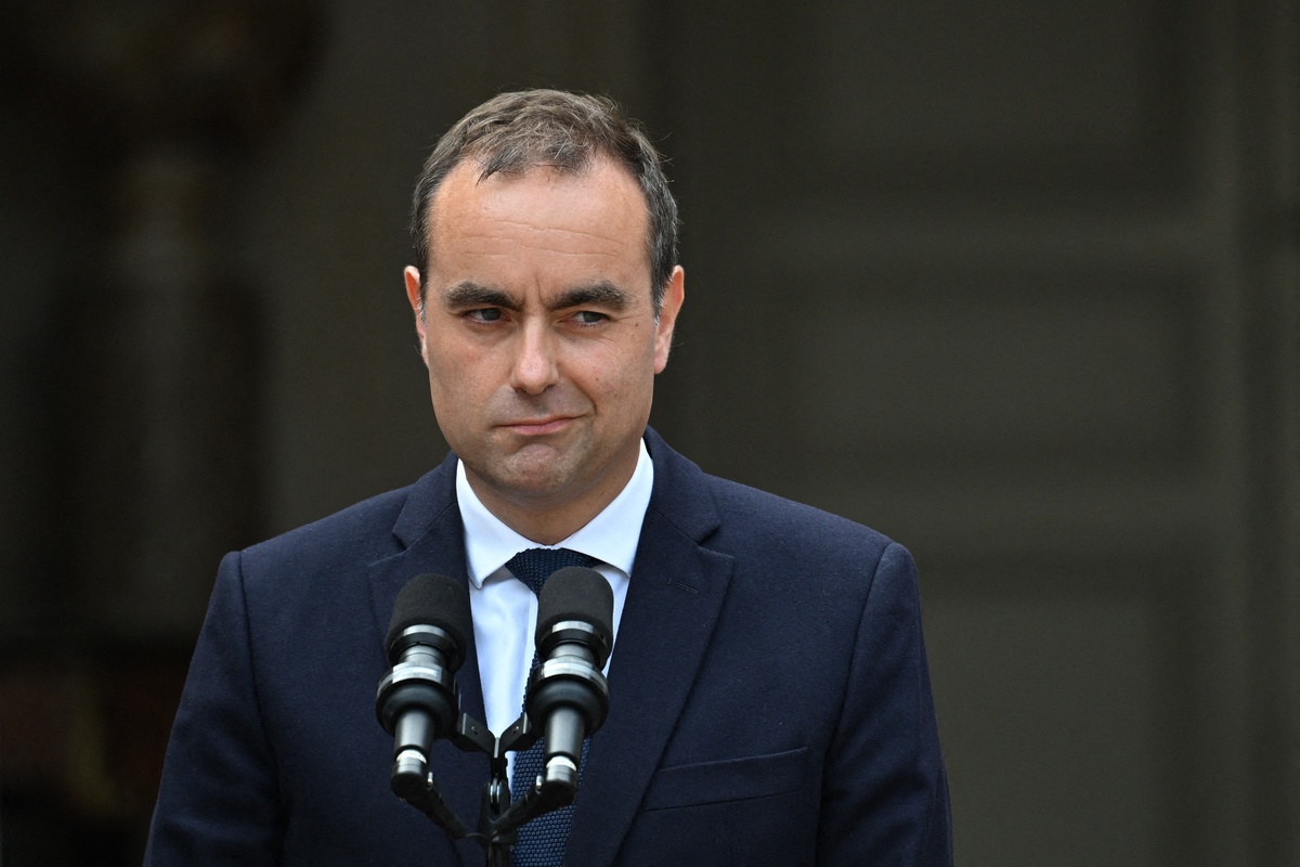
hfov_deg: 5.2
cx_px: 650
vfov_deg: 3.4
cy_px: 434
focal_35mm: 400
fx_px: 14443
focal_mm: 400
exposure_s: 1/800
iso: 800
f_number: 5.6
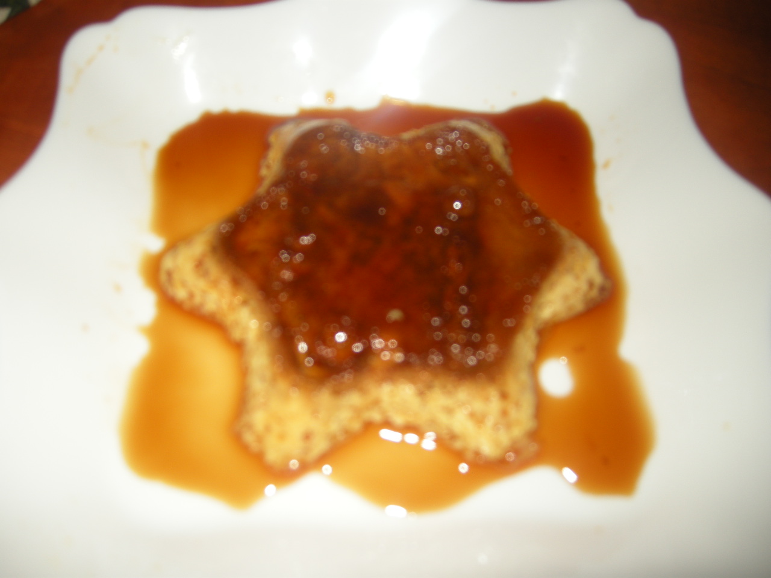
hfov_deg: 52.6
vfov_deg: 40.7
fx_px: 780
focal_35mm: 35
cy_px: 289
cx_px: 386
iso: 64
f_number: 2.7
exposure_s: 1/60
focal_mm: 7.5
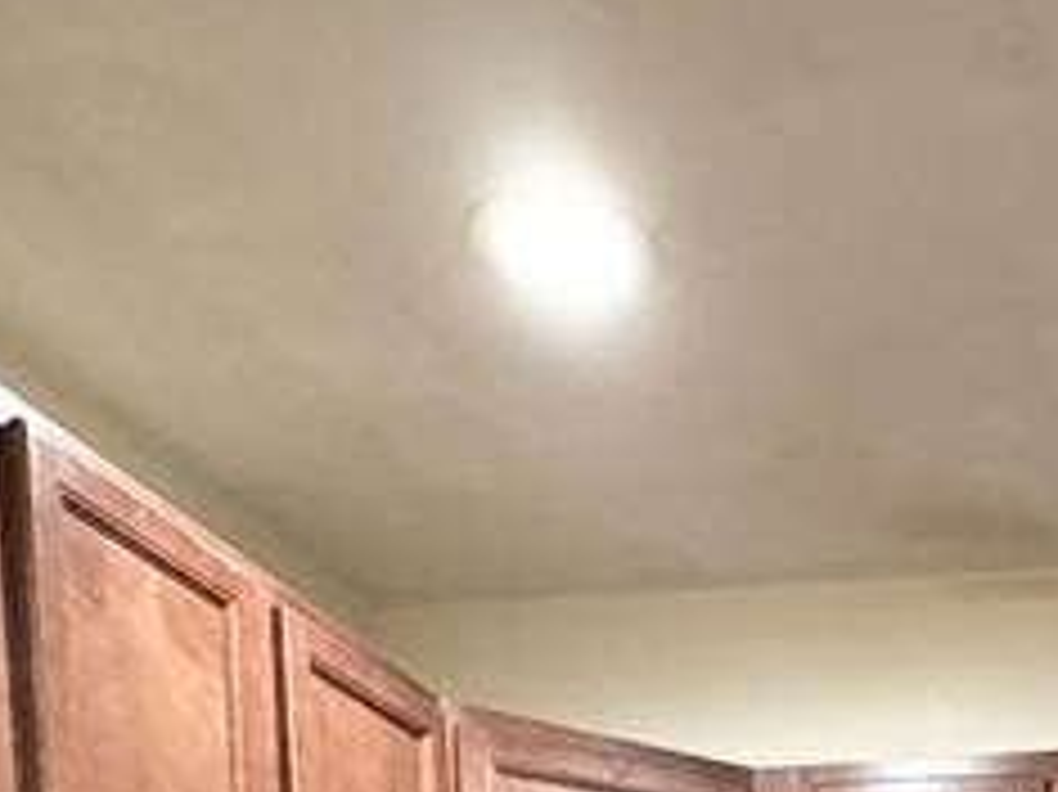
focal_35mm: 61
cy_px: 1611
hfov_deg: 29.2
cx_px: 1108
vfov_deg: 17.1
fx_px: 1863
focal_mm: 2.22
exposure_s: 1/60
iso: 1000
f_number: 2.2
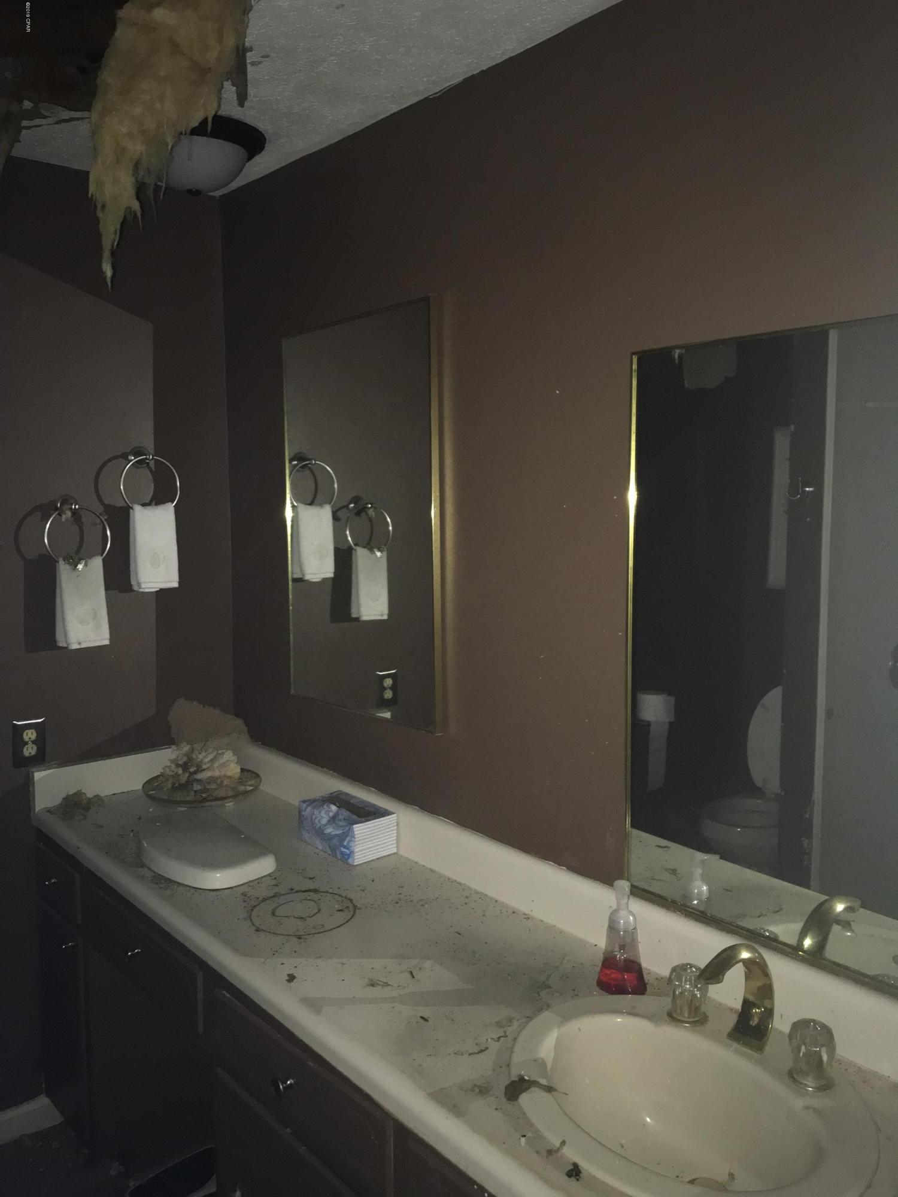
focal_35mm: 28
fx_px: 968
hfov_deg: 49.7
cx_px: 449
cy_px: 598
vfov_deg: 63.4
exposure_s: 1/16
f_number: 1.8
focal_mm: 3.99
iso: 100
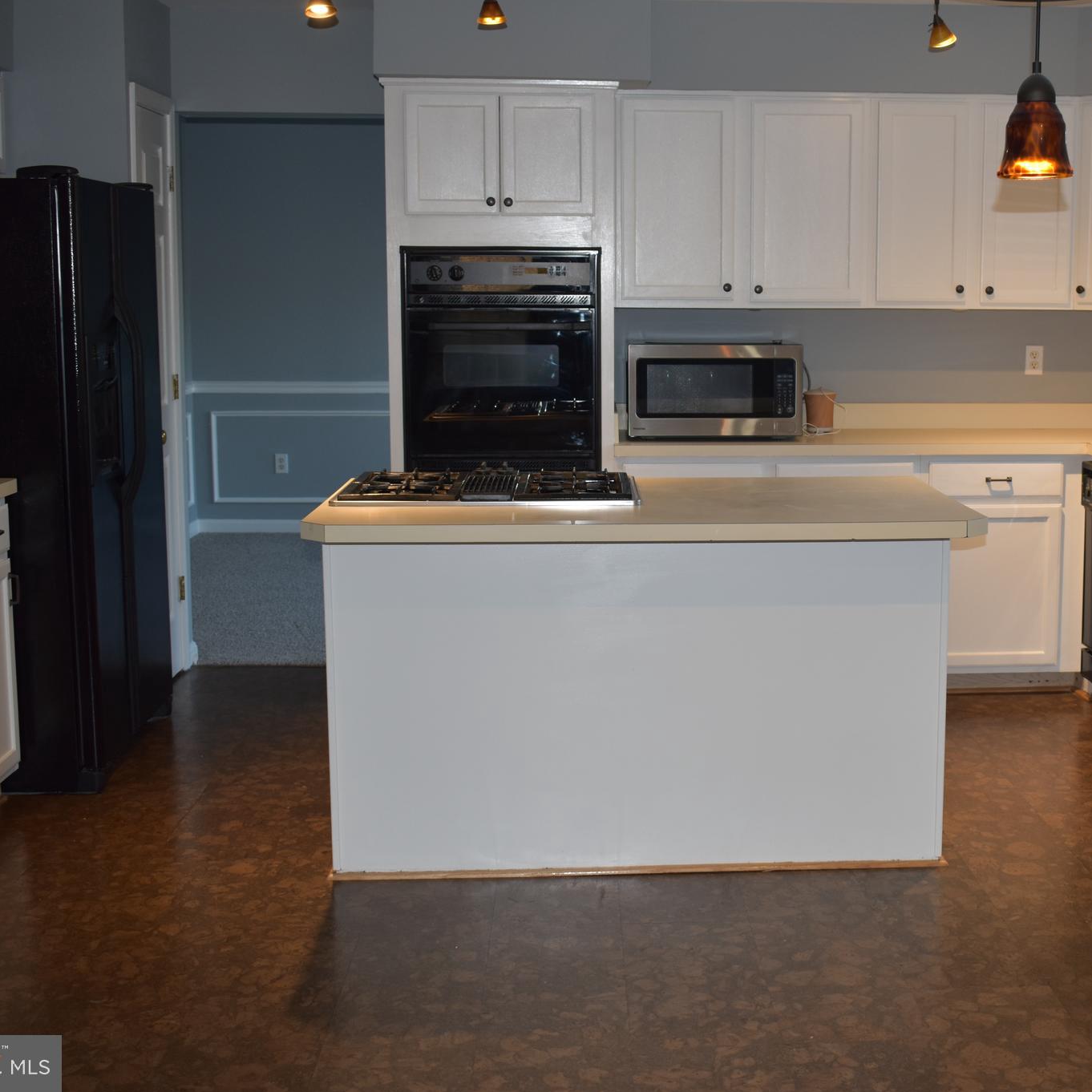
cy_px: 546
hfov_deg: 36.5
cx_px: 705
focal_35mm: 46
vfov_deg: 36.8
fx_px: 1642
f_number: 4
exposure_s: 1/60
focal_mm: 24
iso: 400
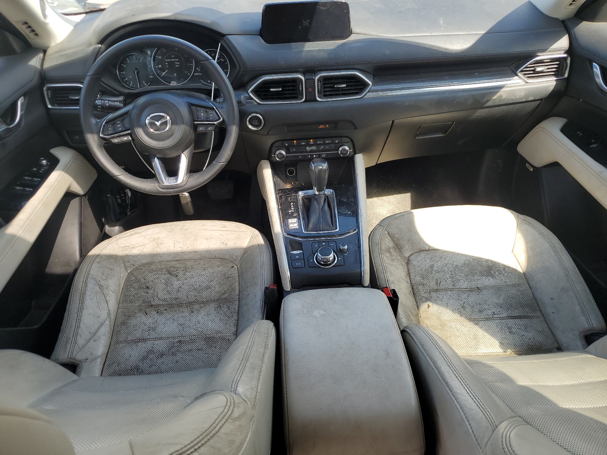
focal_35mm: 26
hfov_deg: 67.3
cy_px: 228
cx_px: 304
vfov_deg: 53.1
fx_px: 456
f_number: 1.5
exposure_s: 1/455
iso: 50
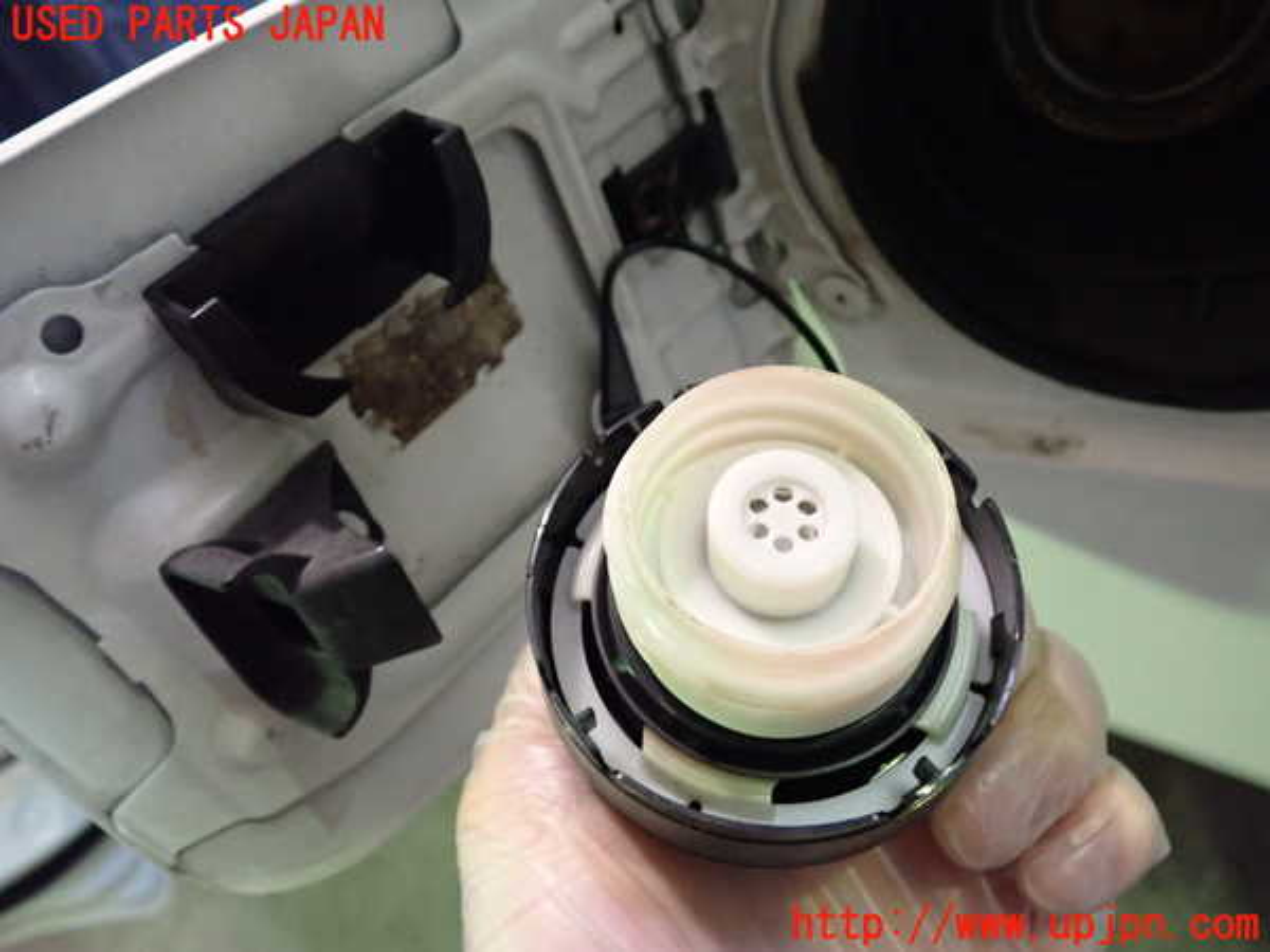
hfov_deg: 60.0
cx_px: 635
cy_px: 476
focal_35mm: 30
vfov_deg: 46.8
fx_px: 1101
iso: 1000
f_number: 2.3
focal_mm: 5.4
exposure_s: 1/100
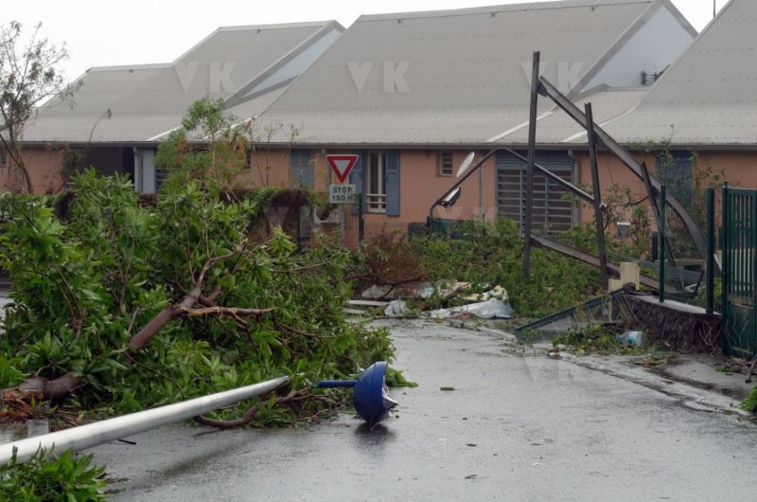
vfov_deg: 13.0
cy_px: 251
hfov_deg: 19.5
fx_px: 2204
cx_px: 378
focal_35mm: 105
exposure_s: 1/400
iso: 1000
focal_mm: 70
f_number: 11
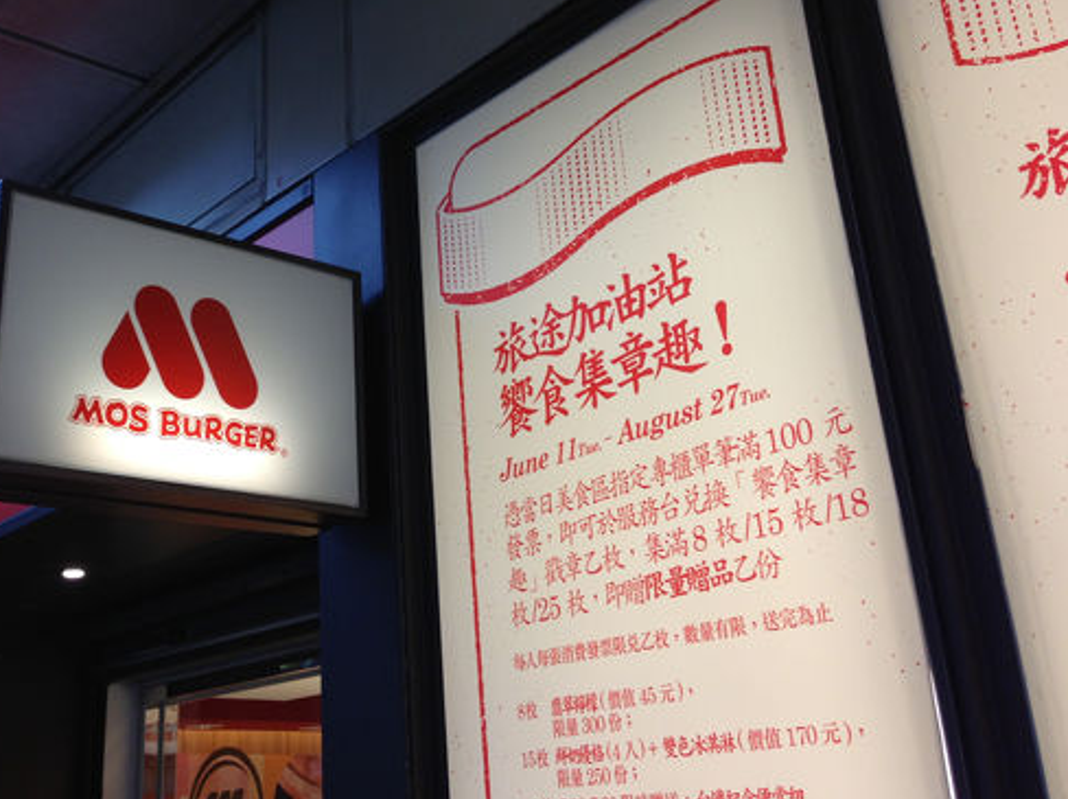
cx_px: 381
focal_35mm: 44
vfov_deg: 32.6
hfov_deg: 42.6
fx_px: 1356
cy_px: 288
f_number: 2.4
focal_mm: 4.13
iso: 64
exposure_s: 1/60
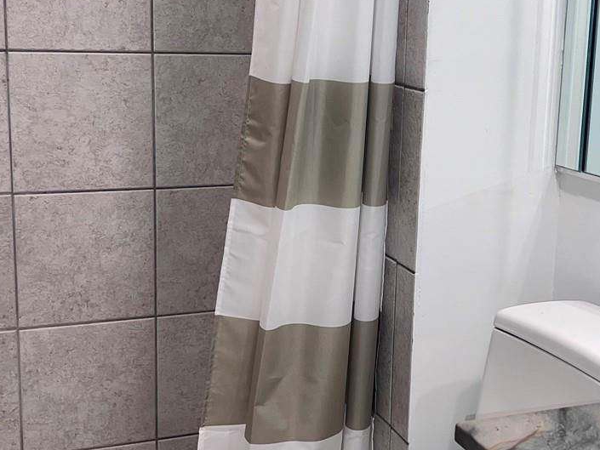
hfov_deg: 32.7
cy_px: 205
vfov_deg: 24.8
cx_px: 334
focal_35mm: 59
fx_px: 1023
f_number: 1.5
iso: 50
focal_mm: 5.7
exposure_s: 1/36
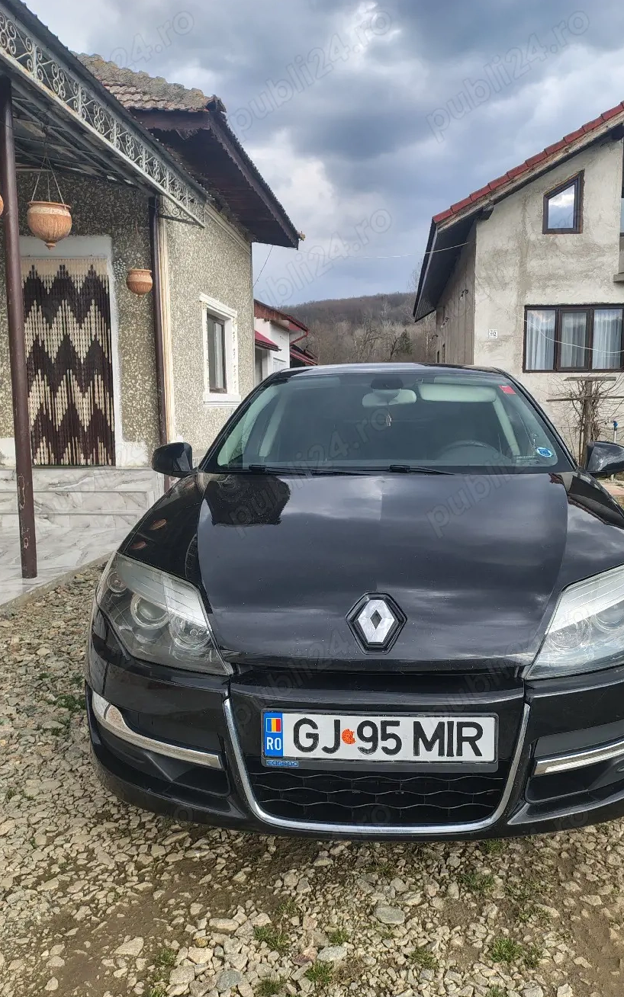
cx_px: 360
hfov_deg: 45.9
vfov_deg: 68.4
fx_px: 734
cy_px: 498
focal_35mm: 27
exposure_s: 1/400
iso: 144
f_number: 1.7
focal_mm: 4.71
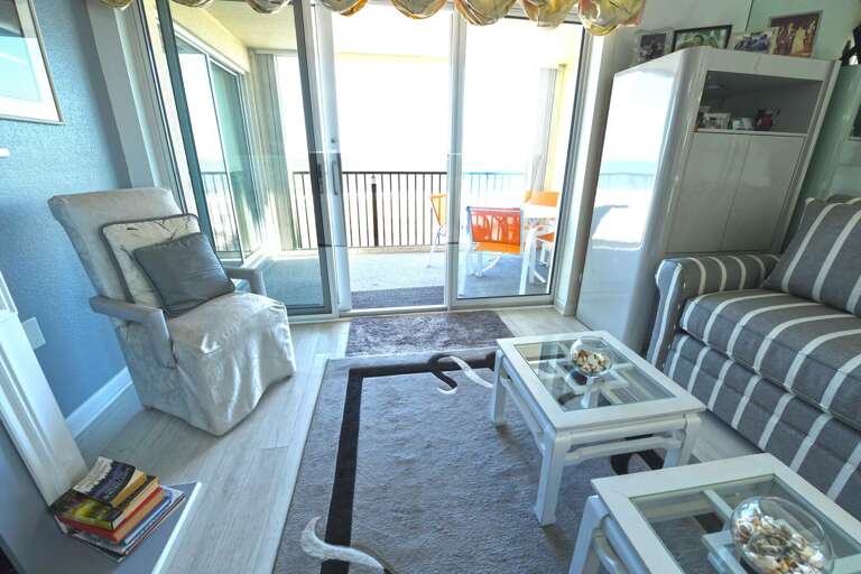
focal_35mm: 14
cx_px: 430
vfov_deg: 81.2
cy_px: 287
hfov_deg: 104.3
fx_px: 335
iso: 400
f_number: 7.1
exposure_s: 1/80
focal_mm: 14
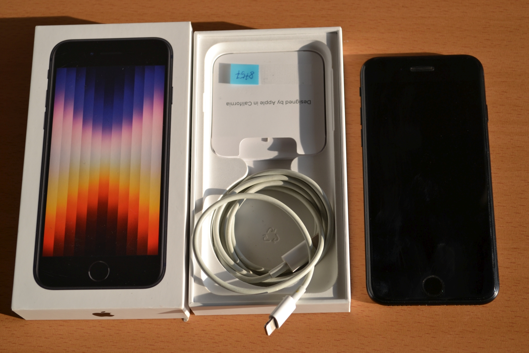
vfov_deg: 20.2
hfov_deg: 29.9
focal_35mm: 68
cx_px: 264
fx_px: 992
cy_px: 176
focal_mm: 45
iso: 100
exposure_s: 1/160
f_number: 6.3
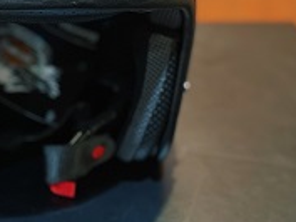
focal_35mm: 66
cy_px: -24
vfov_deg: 21.1
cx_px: 38
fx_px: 565
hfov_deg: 28.4
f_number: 1.6
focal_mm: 4.2
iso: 250
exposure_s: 1/60
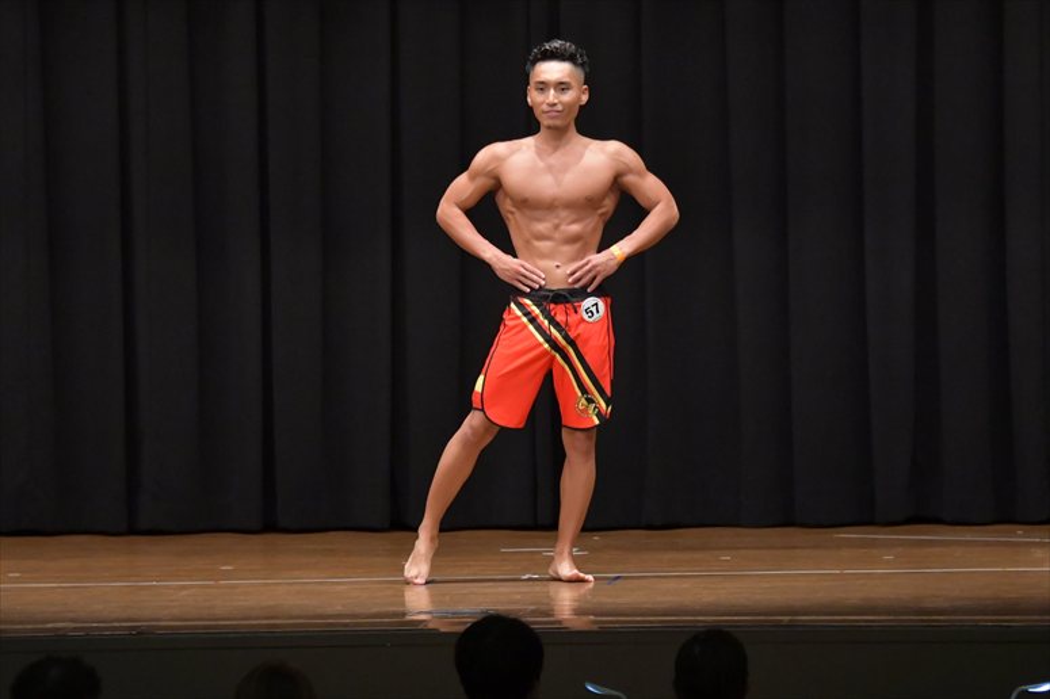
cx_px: 525
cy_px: 350
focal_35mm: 217
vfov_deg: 6.3
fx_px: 6326
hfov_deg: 9.5
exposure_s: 1/400
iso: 6400
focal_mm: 145
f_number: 5.6
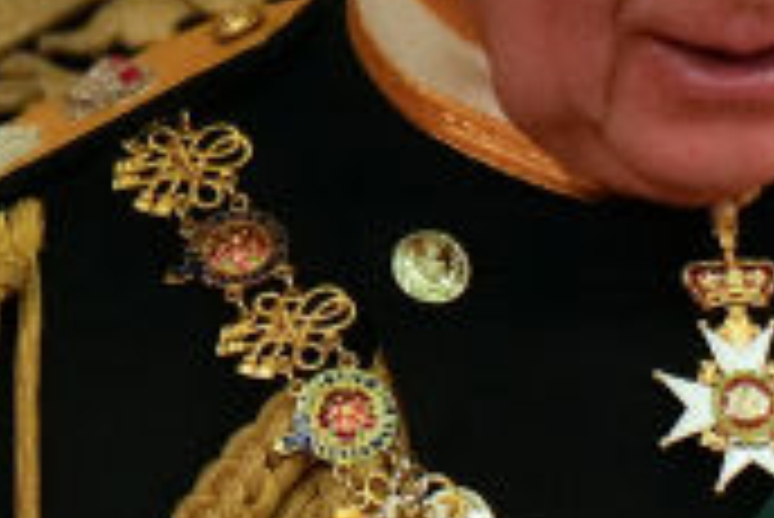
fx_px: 76968
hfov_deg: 0.6
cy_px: 534
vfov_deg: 0.4
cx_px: 40
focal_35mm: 3577
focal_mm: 400
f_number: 2.8
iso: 3200
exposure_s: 1/400
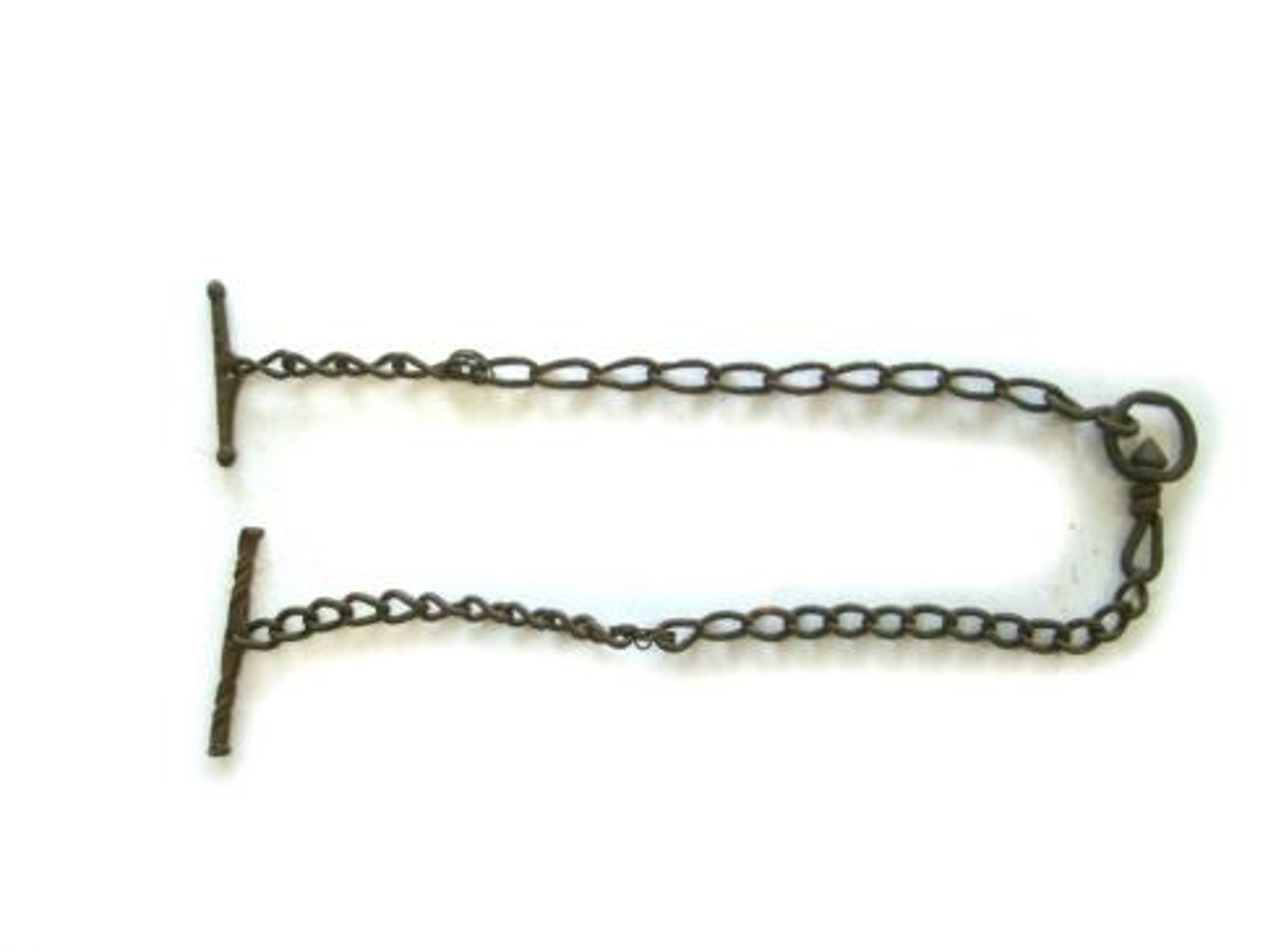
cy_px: 476
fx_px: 1319
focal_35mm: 36
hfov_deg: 51.3
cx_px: 647
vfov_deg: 39.7
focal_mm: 5.8
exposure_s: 1/100
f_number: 2.6
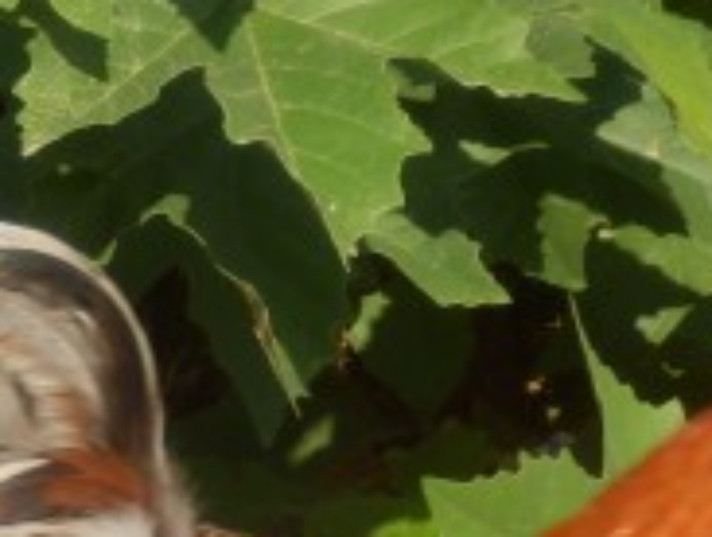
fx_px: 12407
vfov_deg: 2.5
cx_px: 54
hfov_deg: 3.3
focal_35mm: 602
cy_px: 1012
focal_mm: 24.4
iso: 80
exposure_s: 1/200
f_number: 5.8
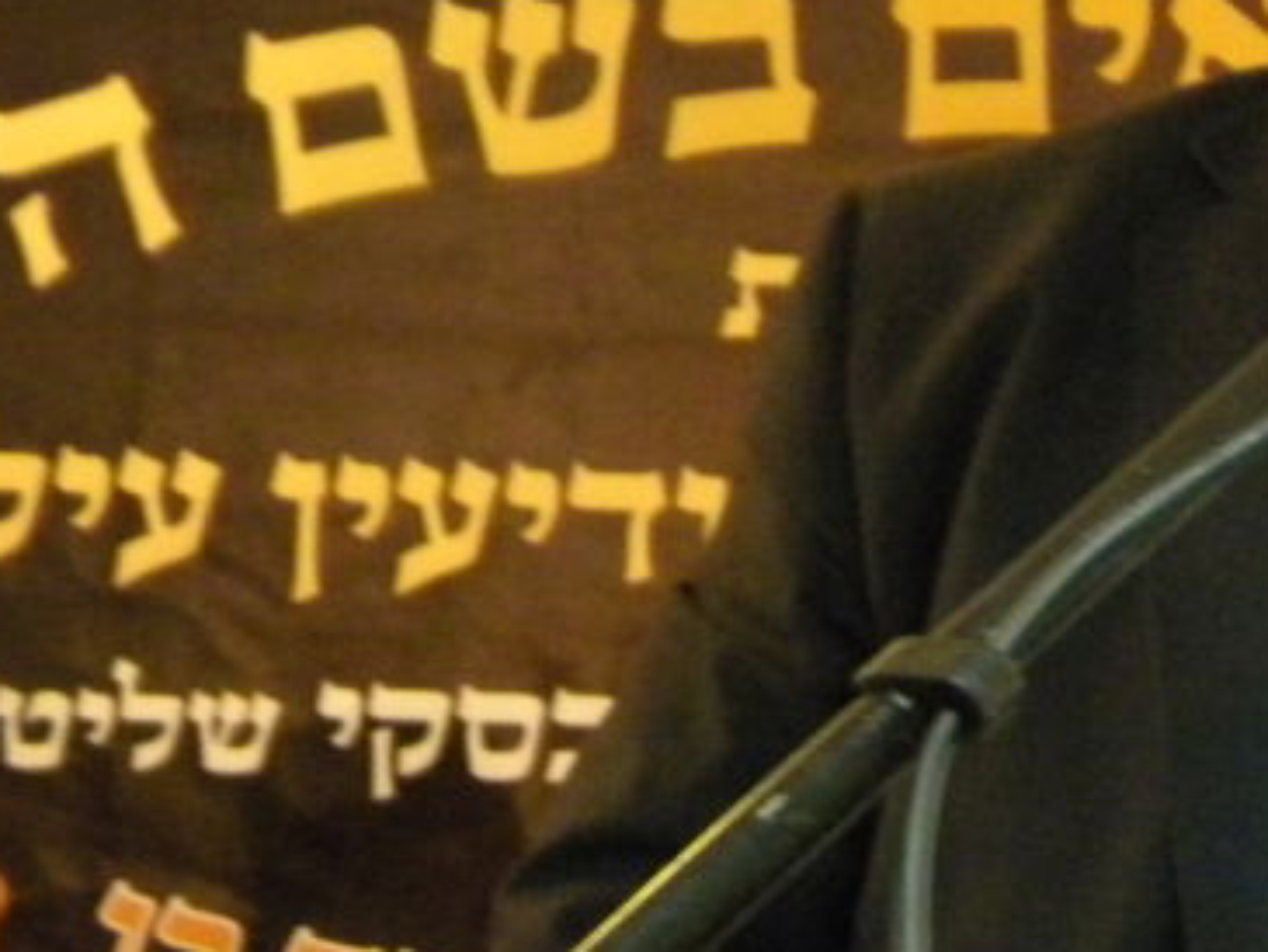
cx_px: 1456
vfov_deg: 12.9
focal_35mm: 115
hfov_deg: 16.5
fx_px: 4214
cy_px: 382
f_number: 3.8
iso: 800
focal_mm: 7.3
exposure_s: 1/38.2
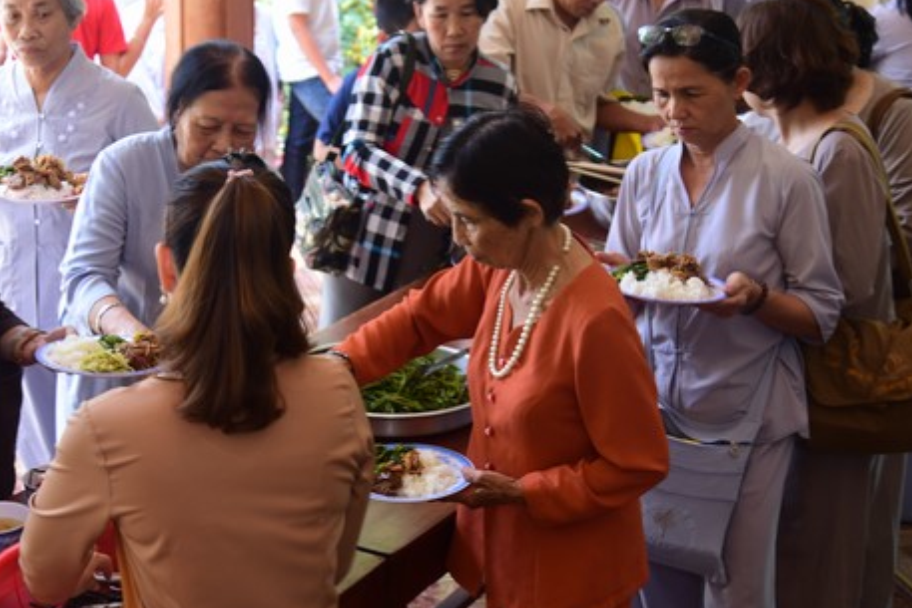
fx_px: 1875
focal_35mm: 74
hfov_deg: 27.3
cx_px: 391
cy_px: 233
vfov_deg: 18.4
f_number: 4.5
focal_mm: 52
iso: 250
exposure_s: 1/60
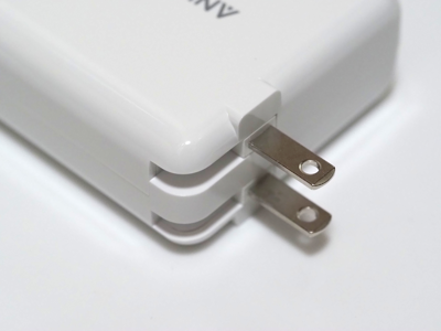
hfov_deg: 16.4
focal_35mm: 120
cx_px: 220
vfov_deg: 12.3
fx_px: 1529
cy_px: 166
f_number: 4
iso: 2000
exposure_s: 1/125
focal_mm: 60
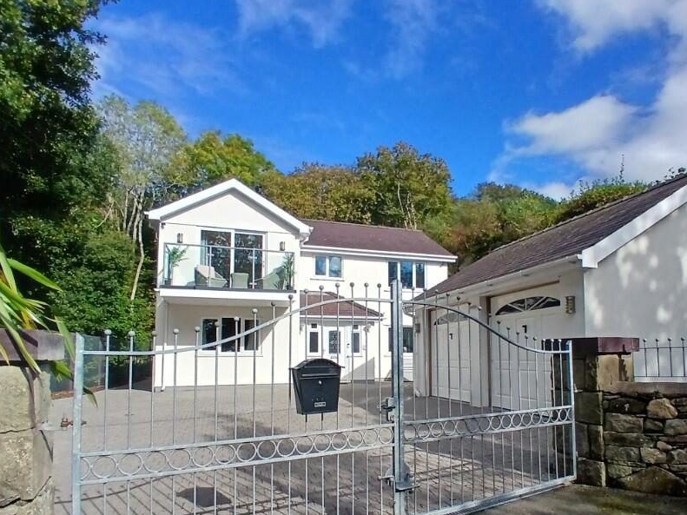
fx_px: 437
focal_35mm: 22
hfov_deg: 75.9
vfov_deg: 60.4
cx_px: 395
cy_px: 318
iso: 50
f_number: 2.2
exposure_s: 1/1427
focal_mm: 1.4
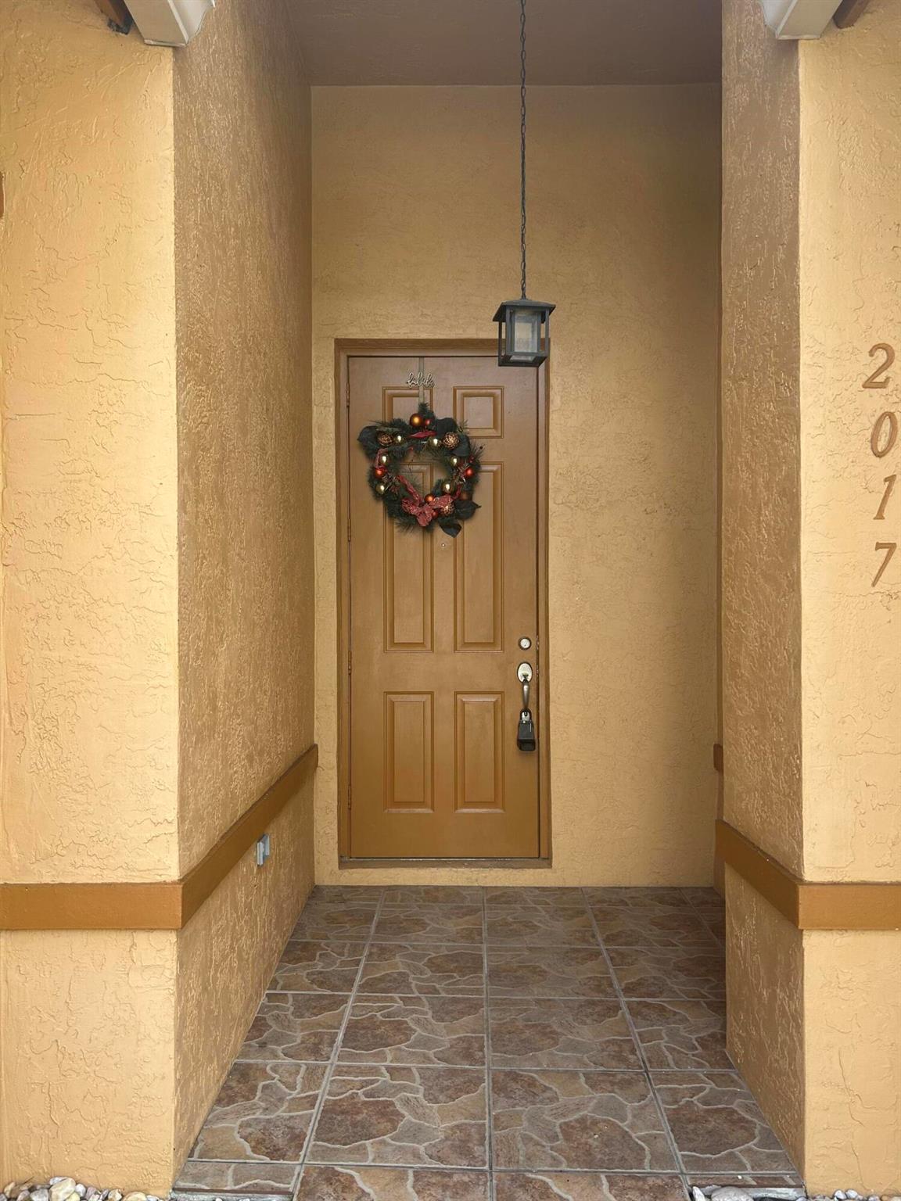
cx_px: 450
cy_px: 600
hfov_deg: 53.1
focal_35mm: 26
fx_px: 902
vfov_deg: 67.3
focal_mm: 5.7
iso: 50
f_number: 1.5
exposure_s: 1/604
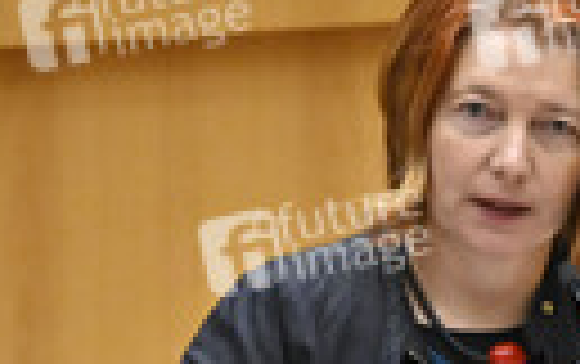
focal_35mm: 2134
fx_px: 33776
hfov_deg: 1.0
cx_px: 643
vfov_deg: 0.6
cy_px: 580
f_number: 6.3
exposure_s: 1/640
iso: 5000
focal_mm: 600
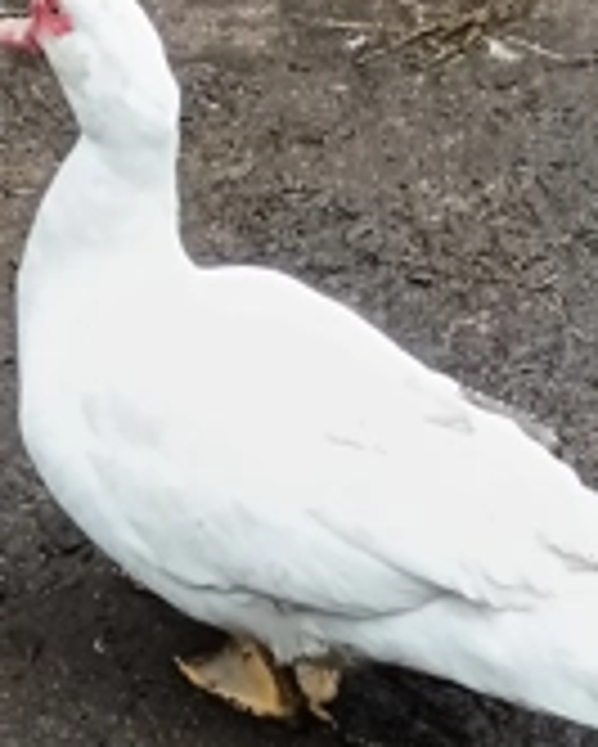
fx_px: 3271
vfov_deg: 12.8
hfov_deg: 10.4
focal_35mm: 148
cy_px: 756
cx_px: 234
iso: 477
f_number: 1.9
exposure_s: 1/100
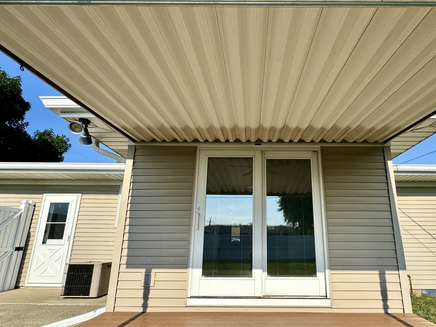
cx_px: 254
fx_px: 239
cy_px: 186
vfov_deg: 68.3
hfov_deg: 83.9
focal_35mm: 19
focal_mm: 2.22
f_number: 2.2
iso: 50
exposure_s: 1/1277
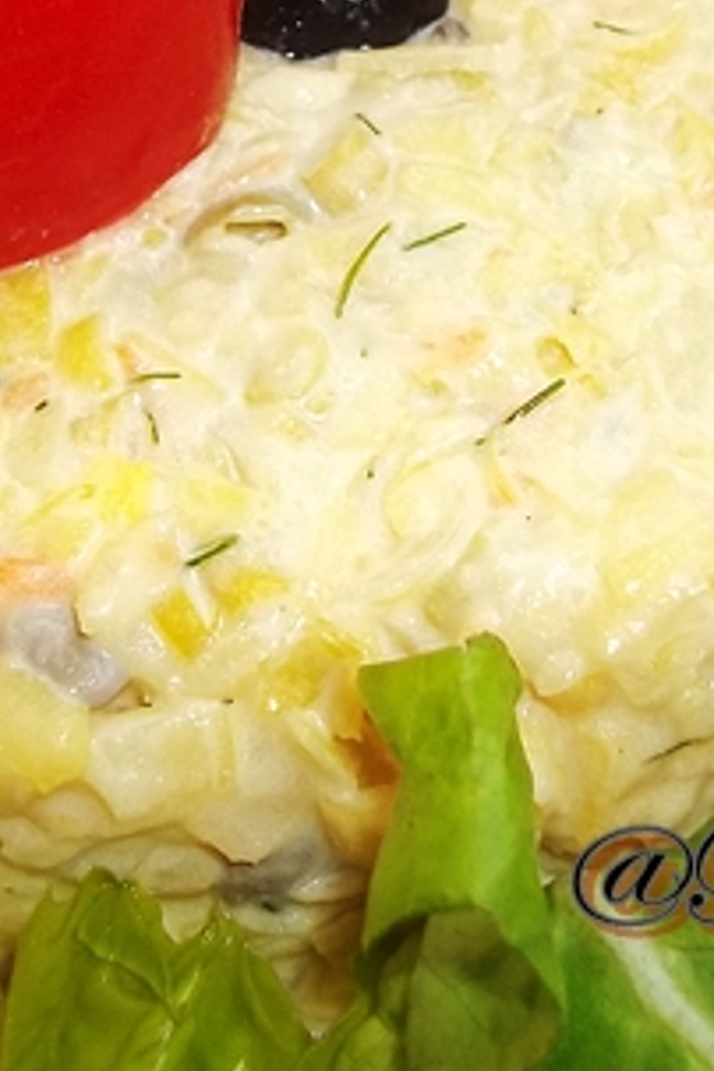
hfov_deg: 15.5
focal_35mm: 88
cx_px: 320
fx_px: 2618
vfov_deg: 22.7
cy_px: 148
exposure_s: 1/30
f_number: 2.9
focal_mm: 5.7
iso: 80
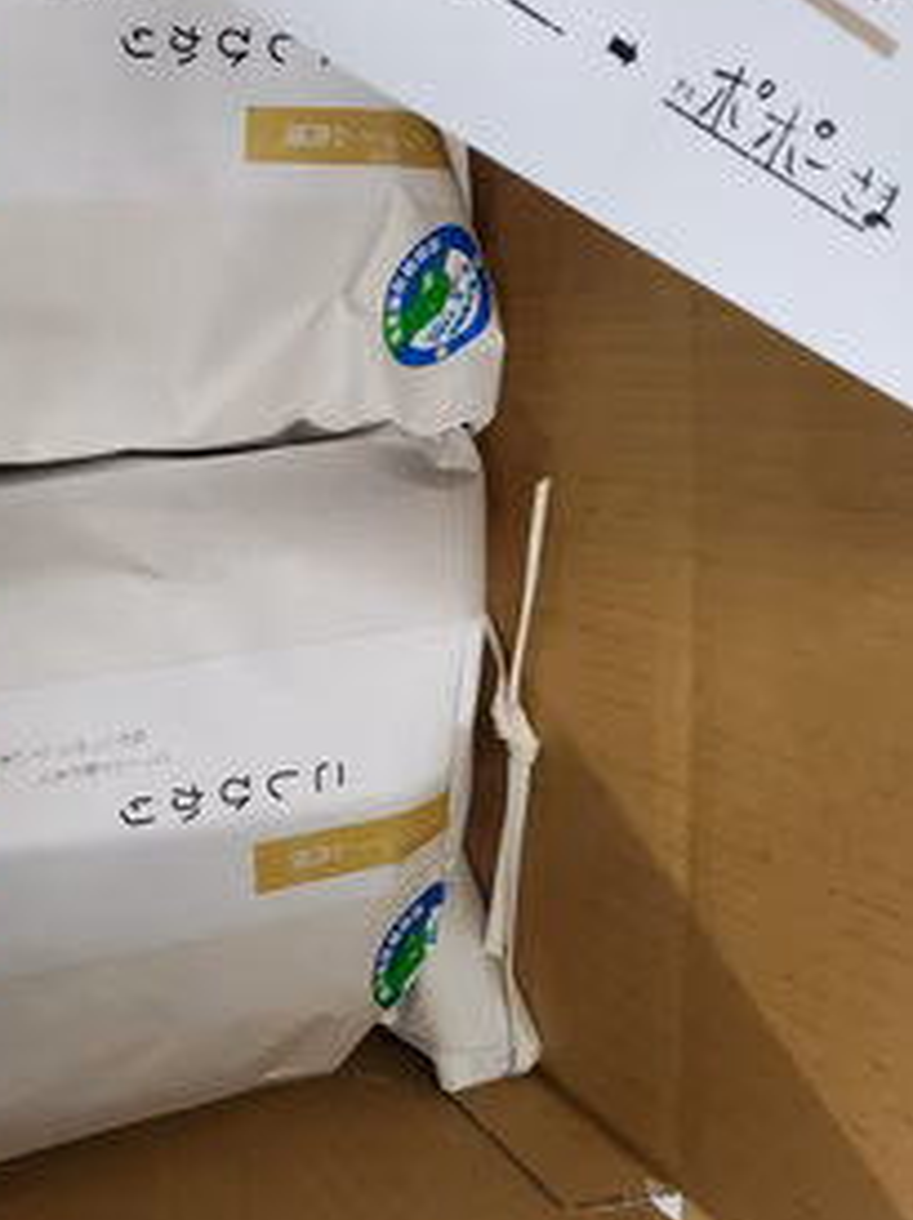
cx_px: 249
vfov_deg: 48.6
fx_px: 1338
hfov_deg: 36.9
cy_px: 472
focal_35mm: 38
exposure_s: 1/120
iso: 200
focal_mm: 4.3
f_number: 2.4
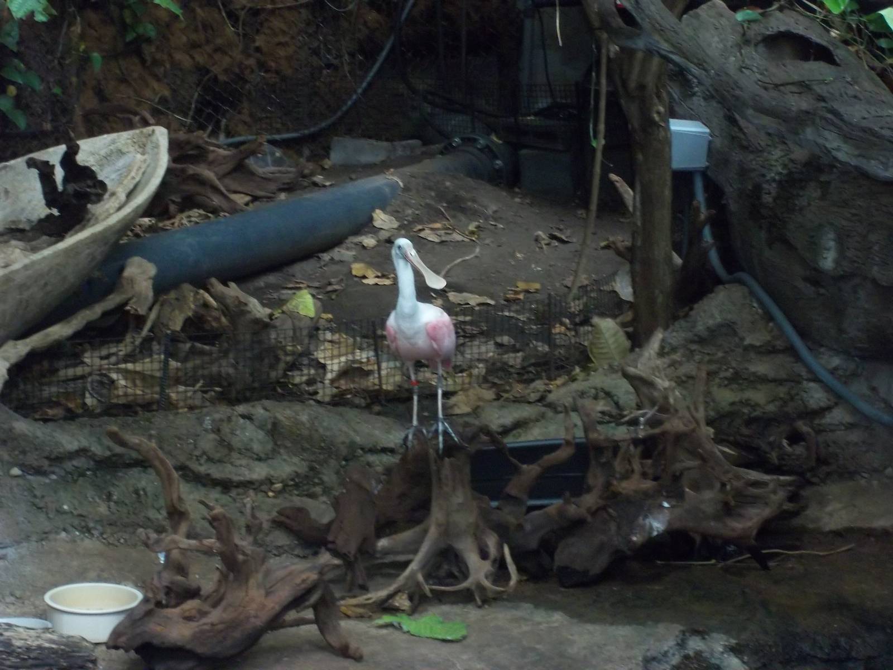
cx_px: 446
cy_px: 335
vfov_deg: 13.7
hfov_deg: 18.2
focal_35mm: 108
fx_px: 2786
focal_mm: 19.5
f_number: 5.6
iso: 400
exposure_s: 1/60
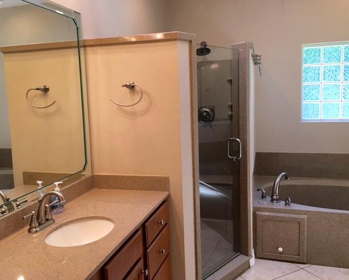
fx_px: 331
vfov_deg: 45.8
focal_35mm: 32
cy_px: 134
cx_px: 170
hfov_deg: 55.6
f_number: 2.2
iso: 32
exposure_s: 1/30
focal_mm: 4.15
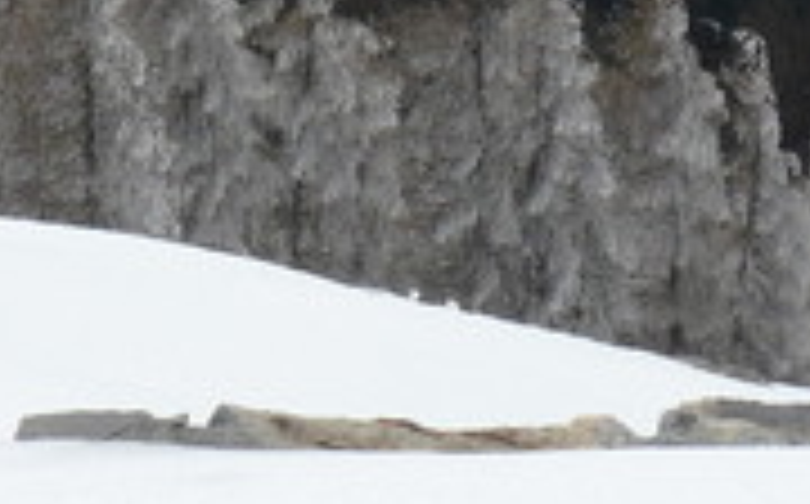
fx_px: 5776
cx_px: -18
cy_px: -135
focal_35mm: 262
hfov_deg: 8.0
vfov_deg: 5.0
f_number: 8
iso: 100
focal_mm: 12.4
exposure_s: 1/640
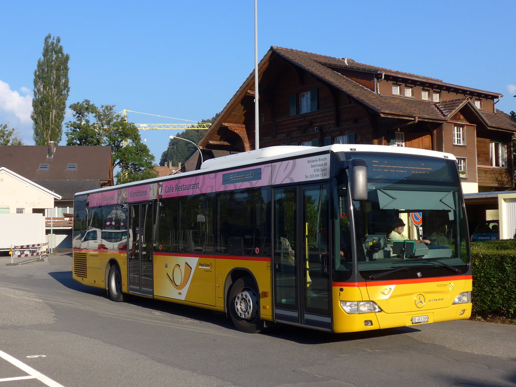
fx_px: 671
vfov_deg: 32.2
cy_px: 196
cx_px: 244
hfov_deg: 42.1
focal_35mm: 45
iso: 80
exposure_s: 1/1300
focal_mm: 8
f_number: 2.8
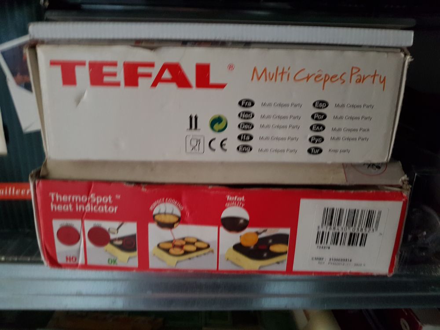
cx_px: 220
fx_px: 330
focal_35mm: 26
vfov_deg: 53.1
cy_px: 165
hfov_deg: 67.3
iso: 320
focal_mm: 4.2
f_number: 1.7
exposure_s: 1/10
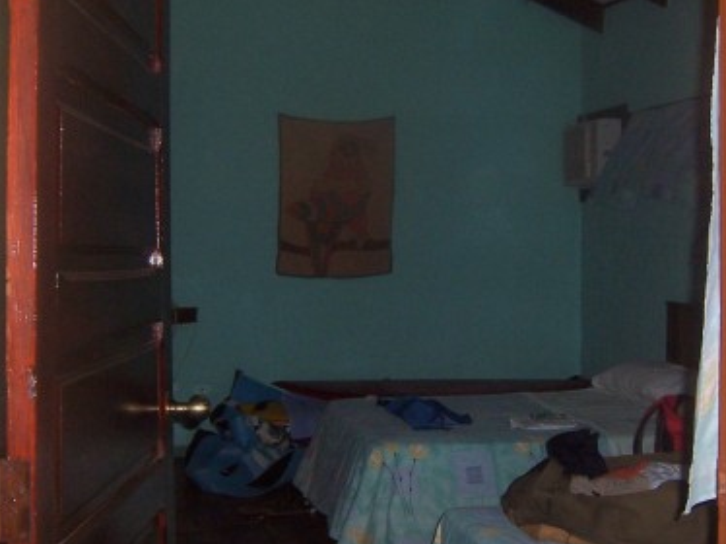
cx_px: 412
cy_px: 235
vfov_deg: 27.5
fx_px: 1111
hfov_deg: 36.1
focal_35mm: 53
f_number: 2.8
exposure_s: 1/60
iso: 140
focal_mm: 5.5
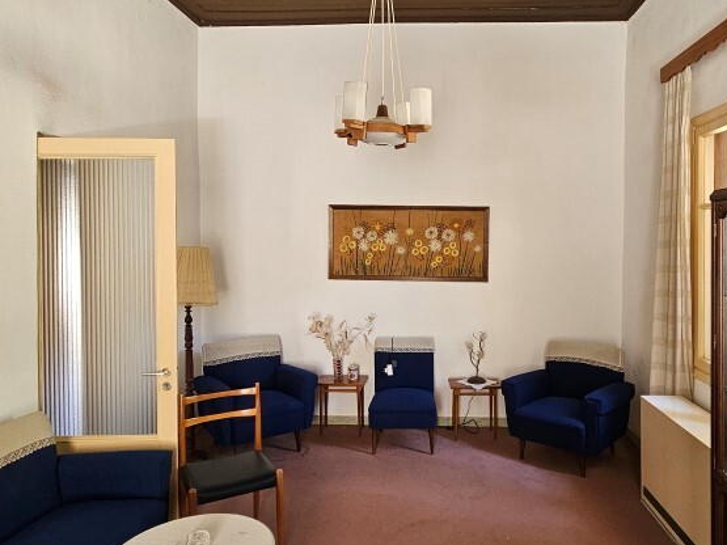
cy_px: 249
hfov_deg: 71.0
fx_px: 504
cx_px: 430
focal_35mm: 24
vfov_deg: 56.7
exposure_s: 1/50
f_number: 2.2
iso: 320
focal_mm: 2.2
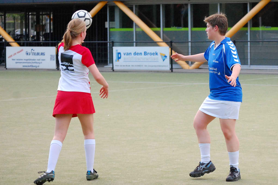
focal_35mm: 99
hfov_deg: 20.6
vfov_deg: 13.8
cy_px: 92
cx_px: 139
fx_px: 764
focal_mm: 66
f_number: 5
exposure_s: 1/640
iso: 1600
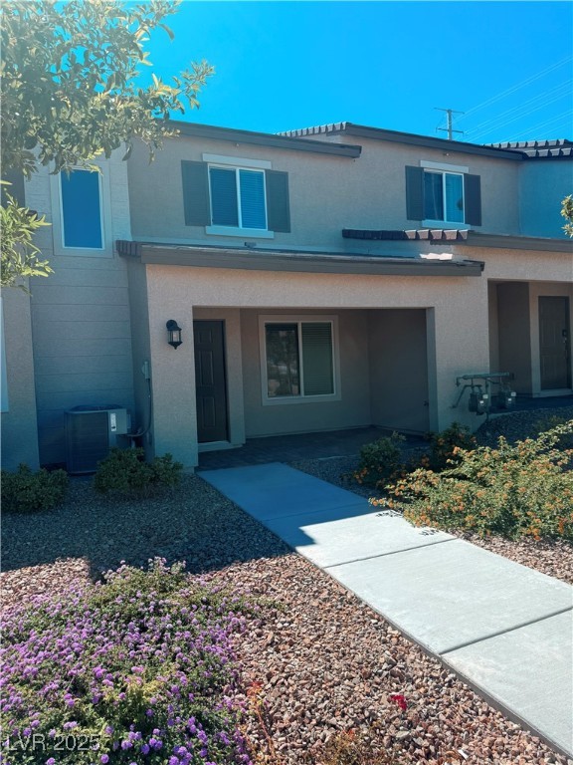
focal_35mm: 24
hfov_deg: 56.8
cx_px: 286
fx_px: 530
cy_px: 382
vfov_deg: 71.6
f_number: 1.78
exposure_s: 1/3279
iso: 80
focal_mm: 6.76
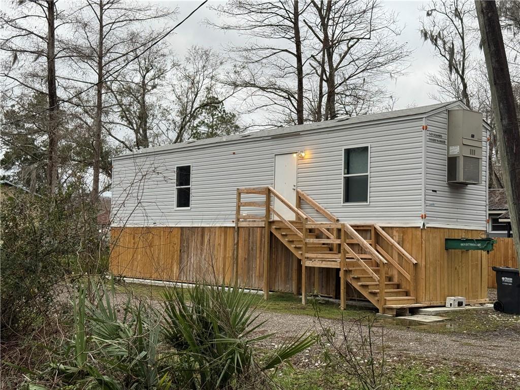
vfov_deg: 30.3
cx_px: 260
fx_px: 721
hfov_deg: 39.7
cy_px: 195
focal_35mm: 48
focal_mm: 6.76
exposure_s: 1/269
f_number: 1.78
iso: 64
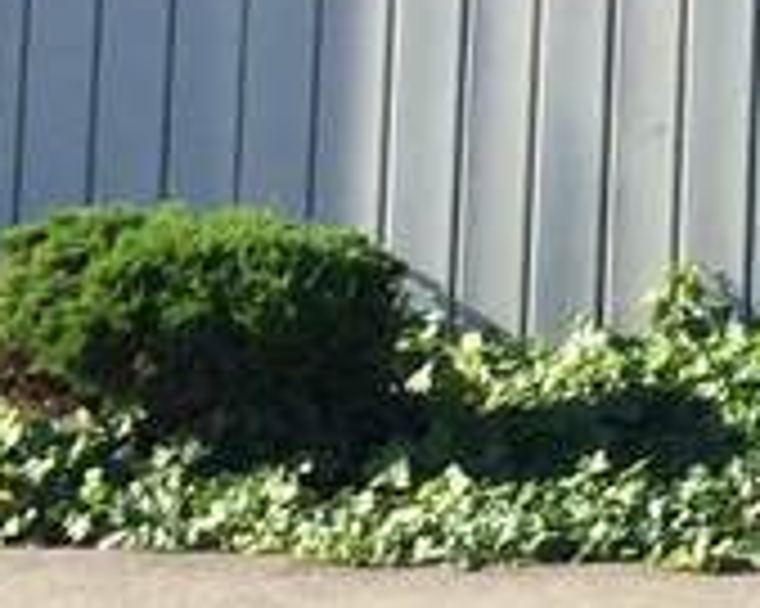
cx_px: 2136
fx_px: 4811
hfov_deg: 8.0
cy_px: -712
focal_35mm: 214
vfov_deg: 6.9
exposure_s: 1/789
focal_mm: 4.15
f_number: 2.2
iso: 32
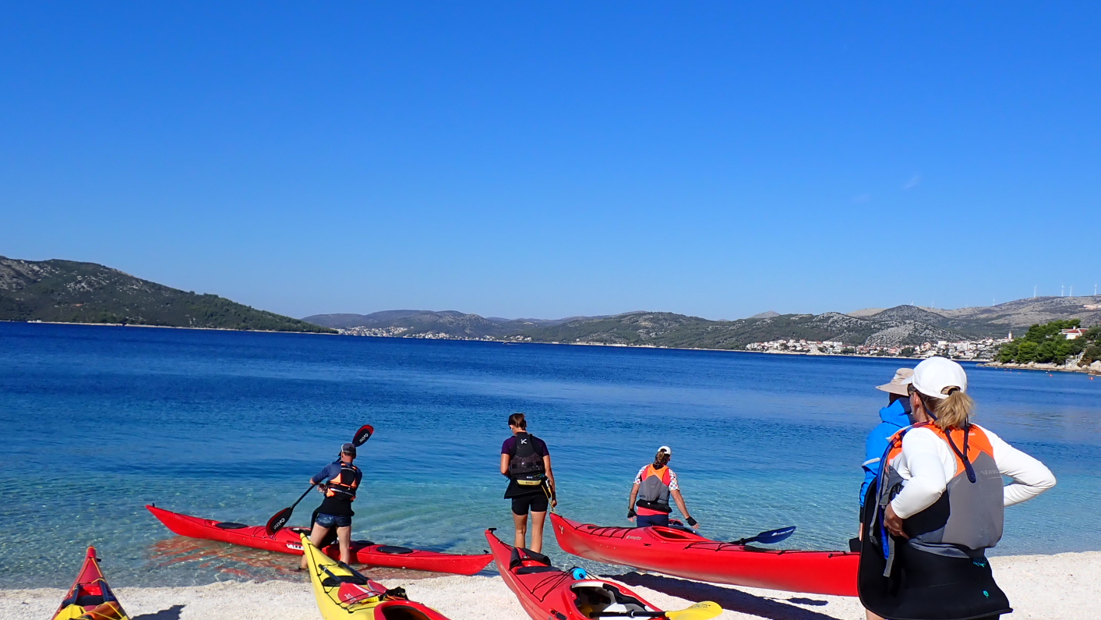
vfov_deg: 32.0
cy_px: 329
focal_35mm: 37
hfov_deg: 54.0
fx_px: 1080
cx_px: 573
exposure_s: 1/320
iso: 100
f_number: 9
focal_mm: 5.4
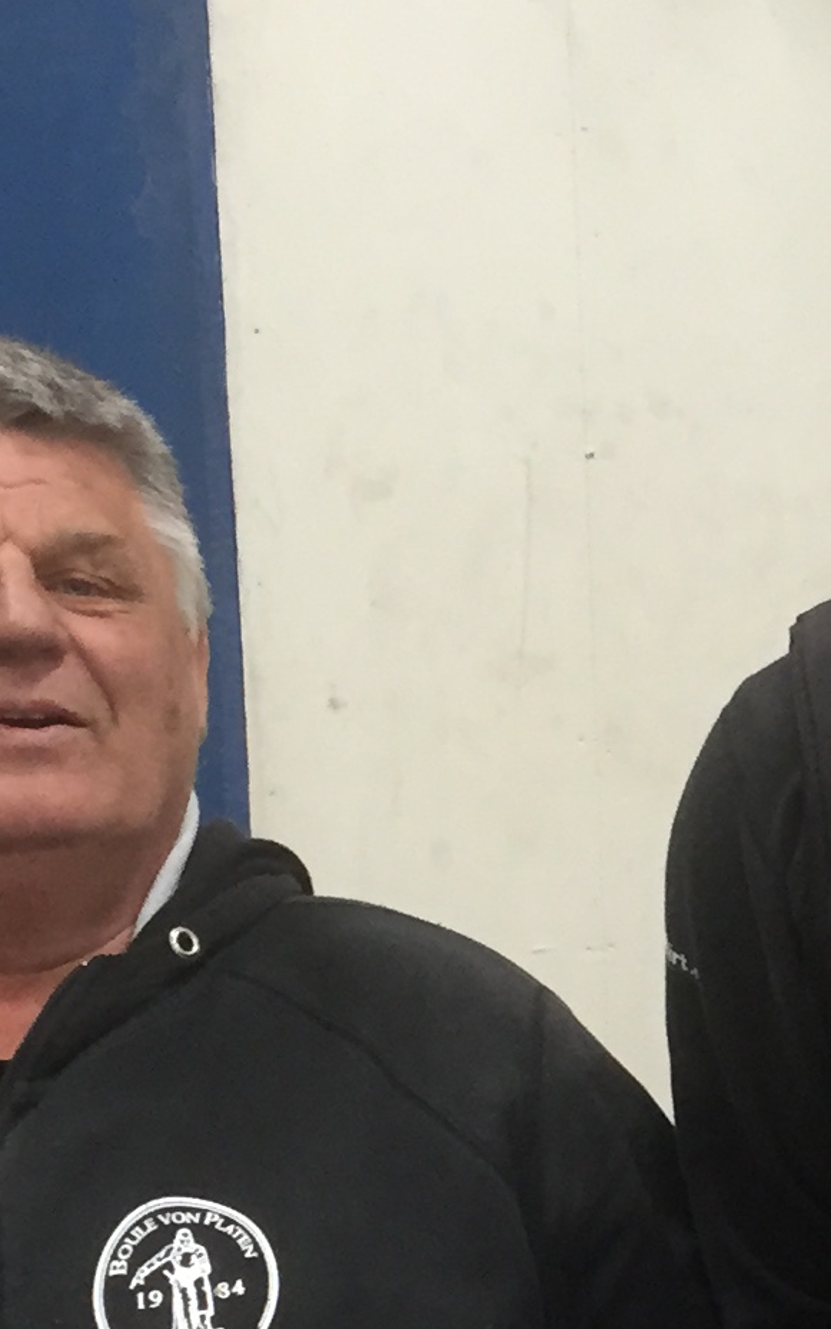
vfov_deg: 18.7
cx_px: 1246
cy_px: 1340
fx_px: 3912
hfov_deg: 11.6
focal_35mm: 108
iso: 160
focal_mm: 4.15
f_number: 2.2
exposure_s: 1/33
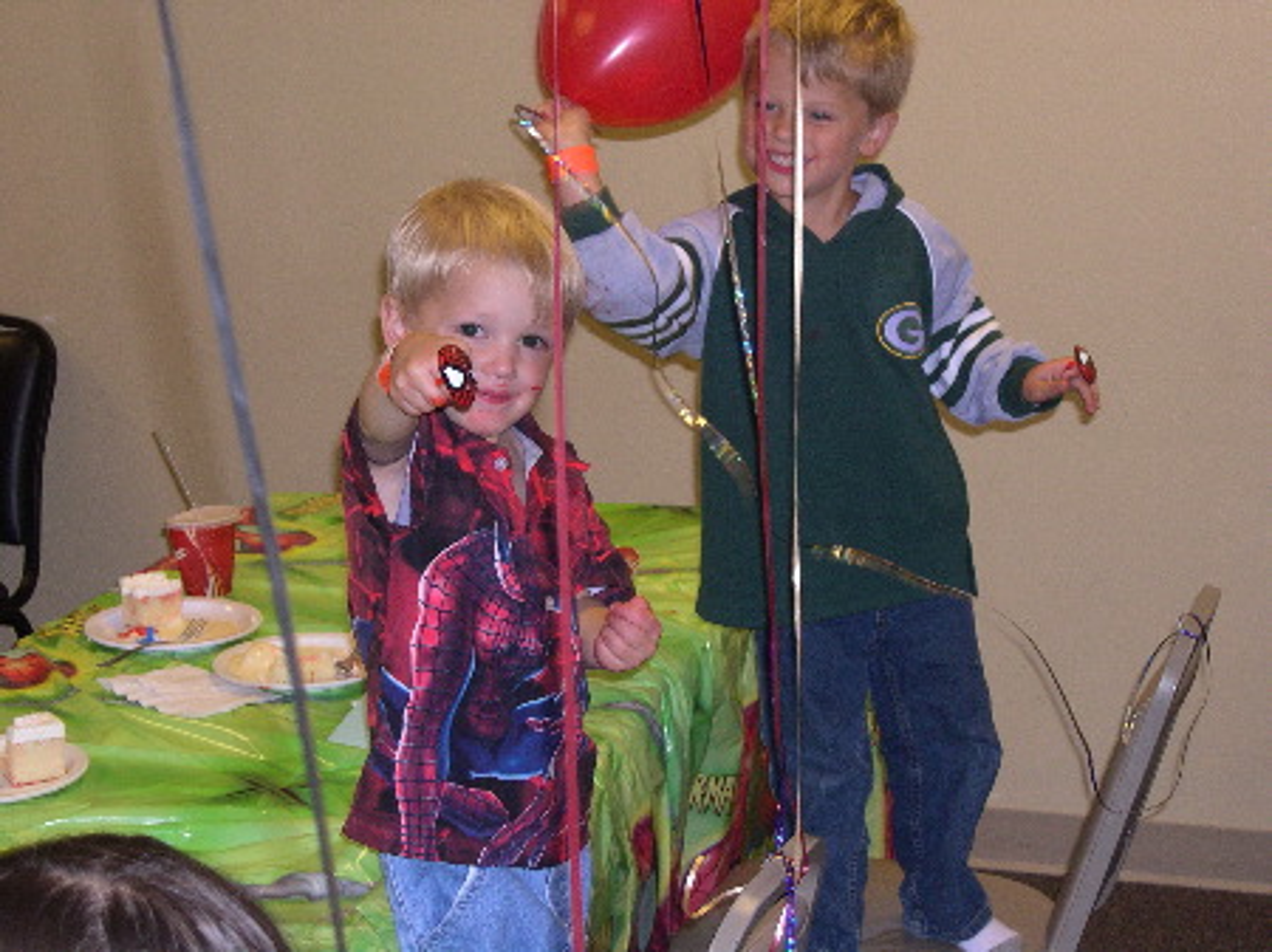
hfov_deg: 25.3
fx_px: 2828
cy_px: 476
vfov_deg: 19.1
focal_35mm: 77
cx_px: 636
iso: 315
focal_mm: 16.3
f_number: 4
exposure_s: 1/60
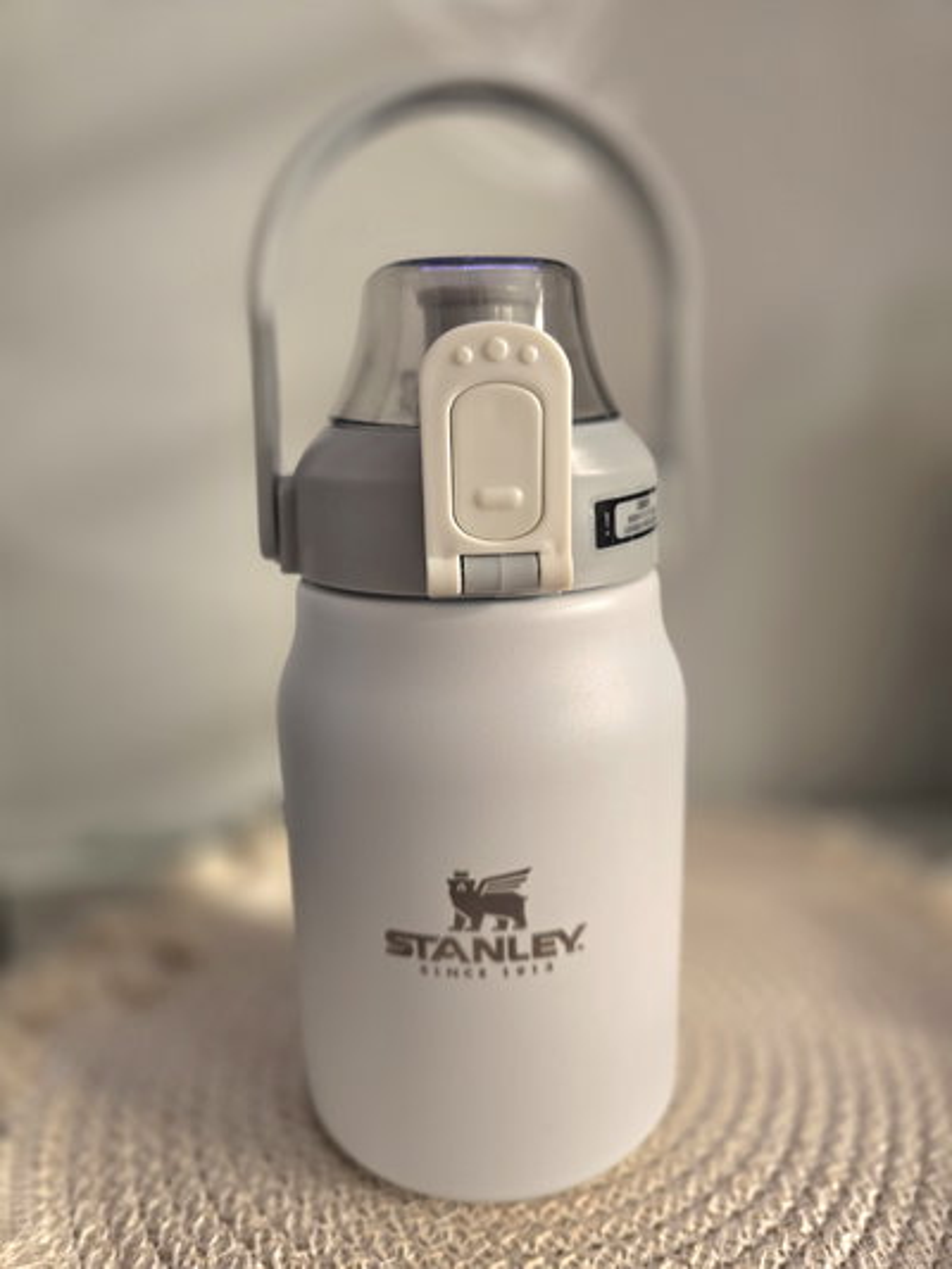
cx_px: 476
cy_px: 634
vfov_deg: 73.9
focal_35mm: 23
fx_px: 843
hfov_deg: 58.9
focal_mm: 6.3
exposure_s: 1/370
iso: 200
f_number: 1.7
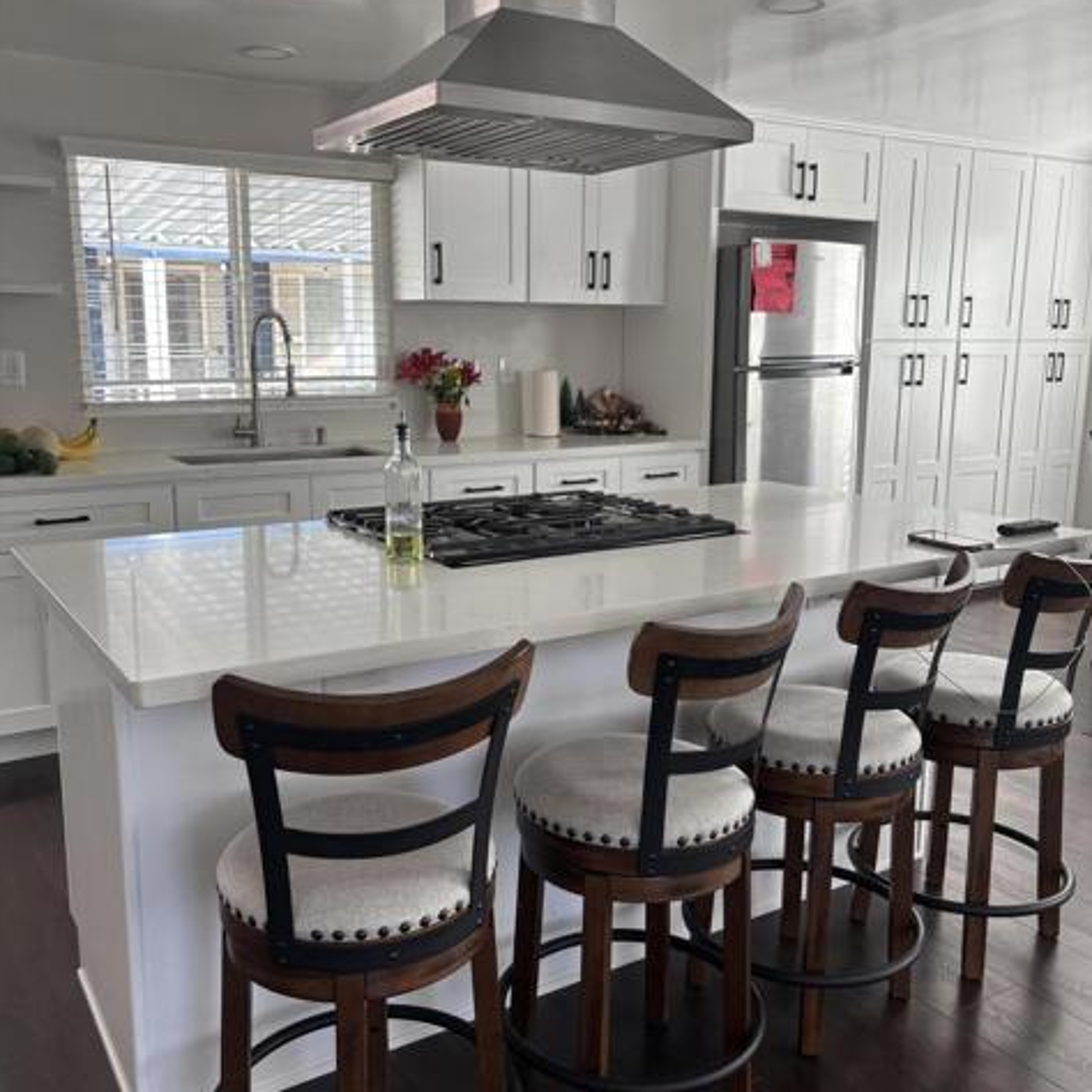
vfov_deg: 52.5
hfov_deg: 52.5
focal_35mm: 31
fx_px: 1106
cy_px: 539
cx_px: 548
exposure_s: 1/120
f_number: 1.6
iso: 64
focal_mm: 5.96
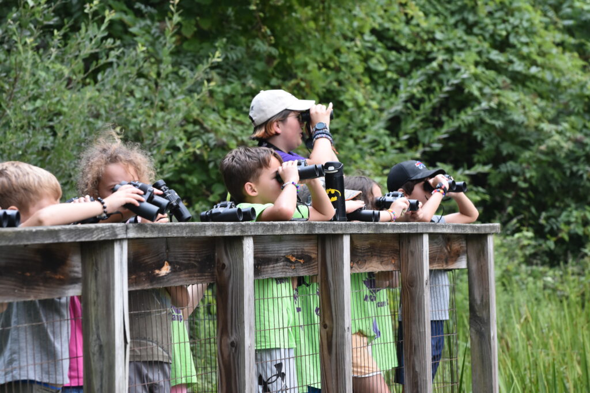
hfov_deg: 12.2
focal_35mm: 168
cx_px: 295
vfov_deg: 8.2
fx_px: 2754
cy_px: 196
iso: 800
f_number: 7.1
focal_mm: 112
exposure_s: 1/200
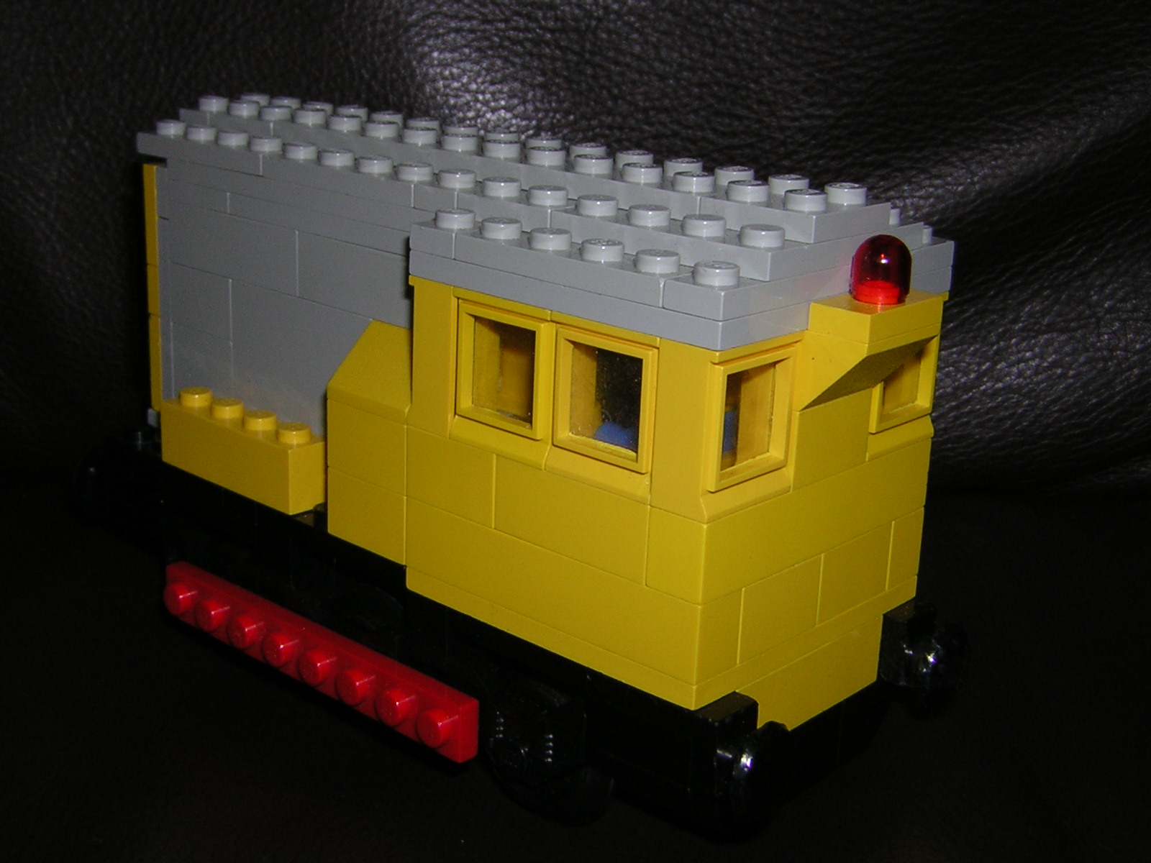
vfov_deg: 30.9
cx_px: 576
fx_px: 1563
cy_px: 432
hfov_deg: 40.4
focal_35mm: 47
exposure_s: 1/60.1
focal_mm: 6.1
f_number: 5.8
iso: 50
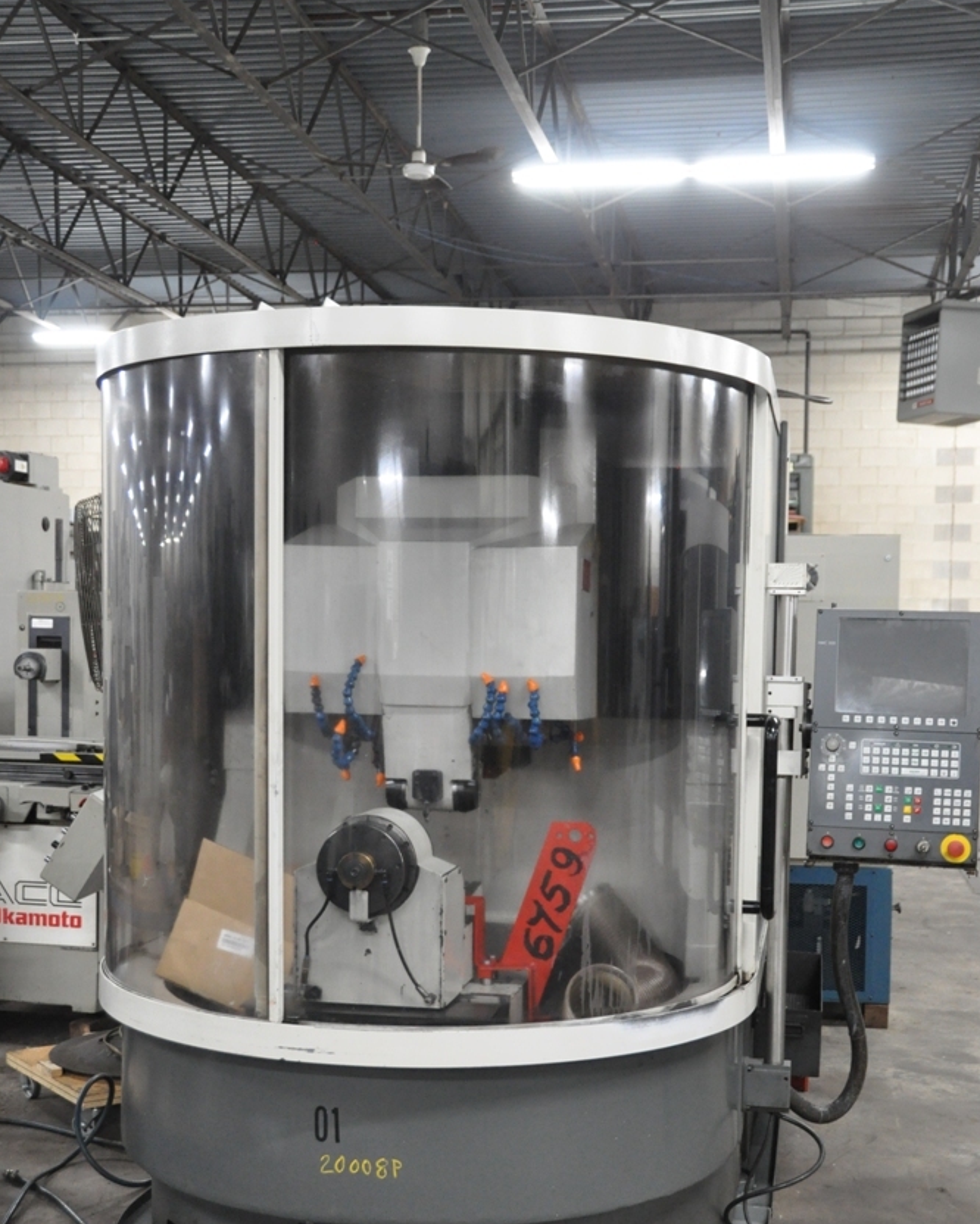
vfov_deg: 41.0
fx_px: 1631
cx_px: 494
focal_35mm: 45
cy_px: 731
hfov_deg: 33.4
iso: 2200
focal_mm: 26
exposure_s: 1/30
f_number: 4
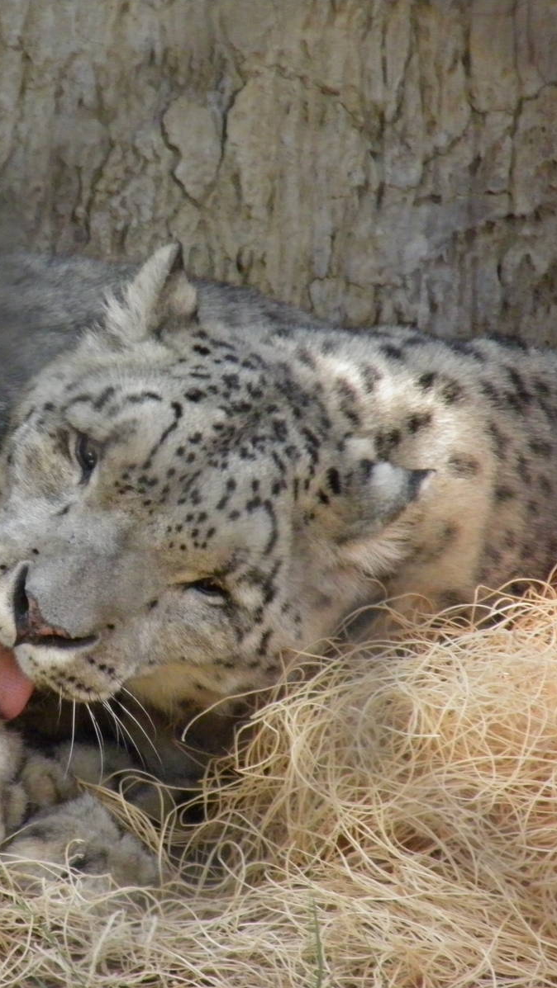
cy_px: 494
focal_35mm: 757
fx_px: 19861
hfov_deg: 1.6
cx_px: -31
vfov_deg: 2.9
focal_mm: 93.4
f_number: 4.7
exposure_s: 1/125
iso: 400
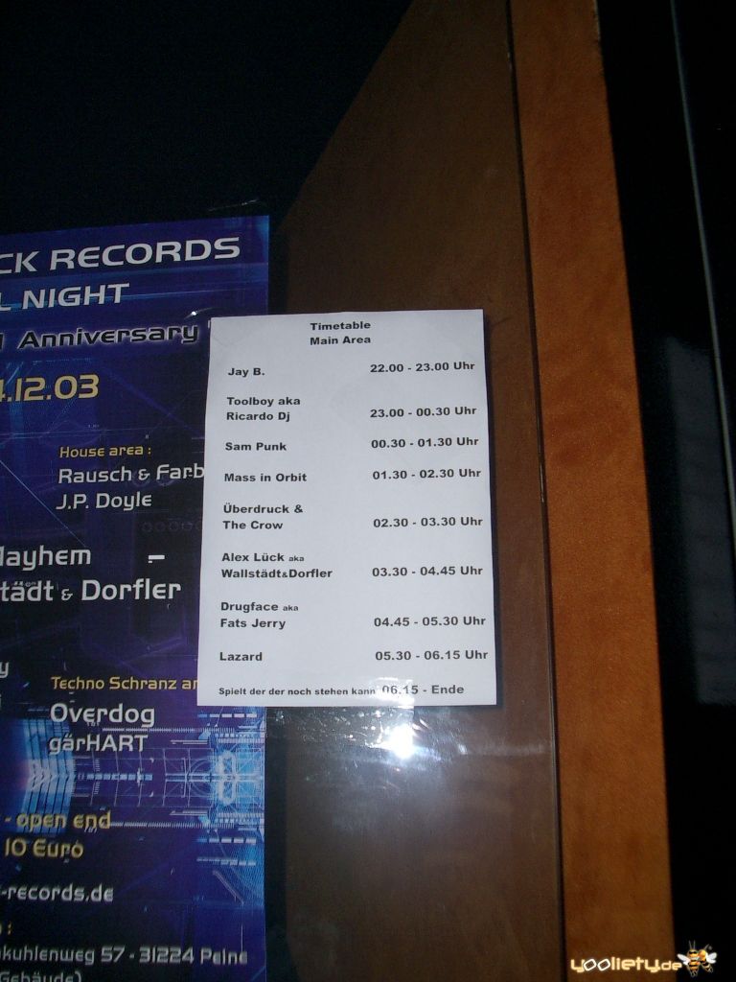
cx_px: 368
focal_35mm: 35
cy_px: 491
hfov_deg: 40.7
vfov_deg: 52.6
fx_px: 992
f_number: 2.6
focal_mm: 5.8
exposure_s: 1/40
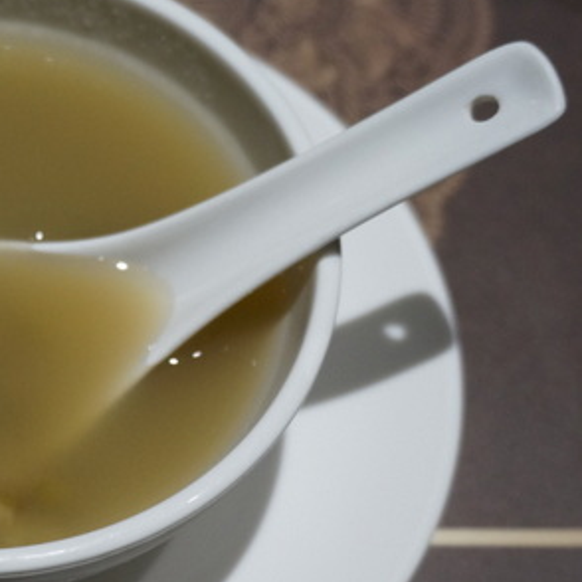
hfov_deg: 23.0
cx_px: 0
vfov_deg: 23.9
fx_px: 1370
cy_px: 359
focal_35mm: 72
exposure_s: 1/60
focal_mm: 26
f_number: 4.5
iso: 1000
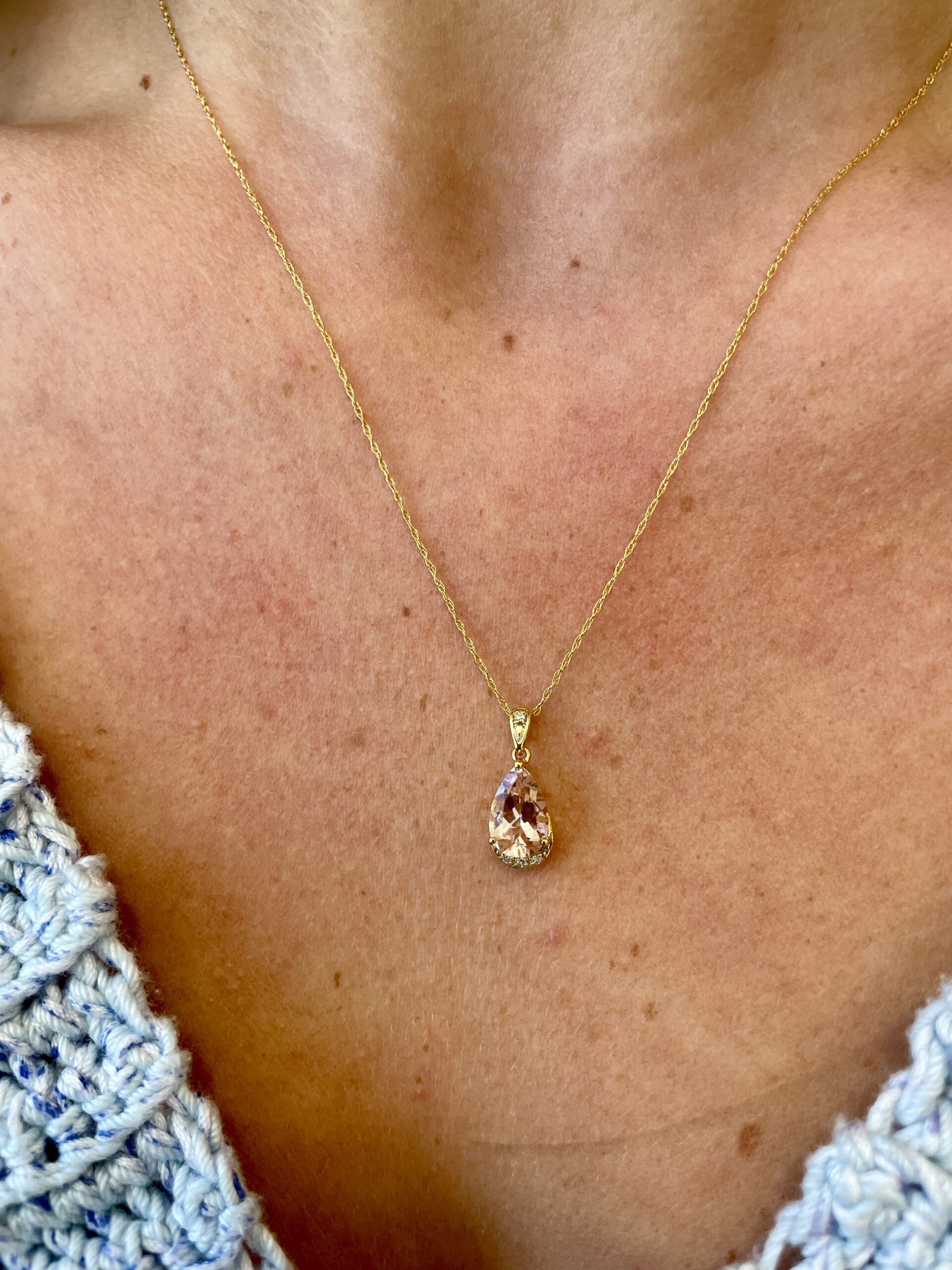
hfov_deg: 53.1
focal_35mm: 26
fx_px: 953
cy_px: 635
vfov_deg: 67.3
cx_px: 476
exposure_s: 1/120
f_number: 1.6
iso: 80
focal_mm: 4.2
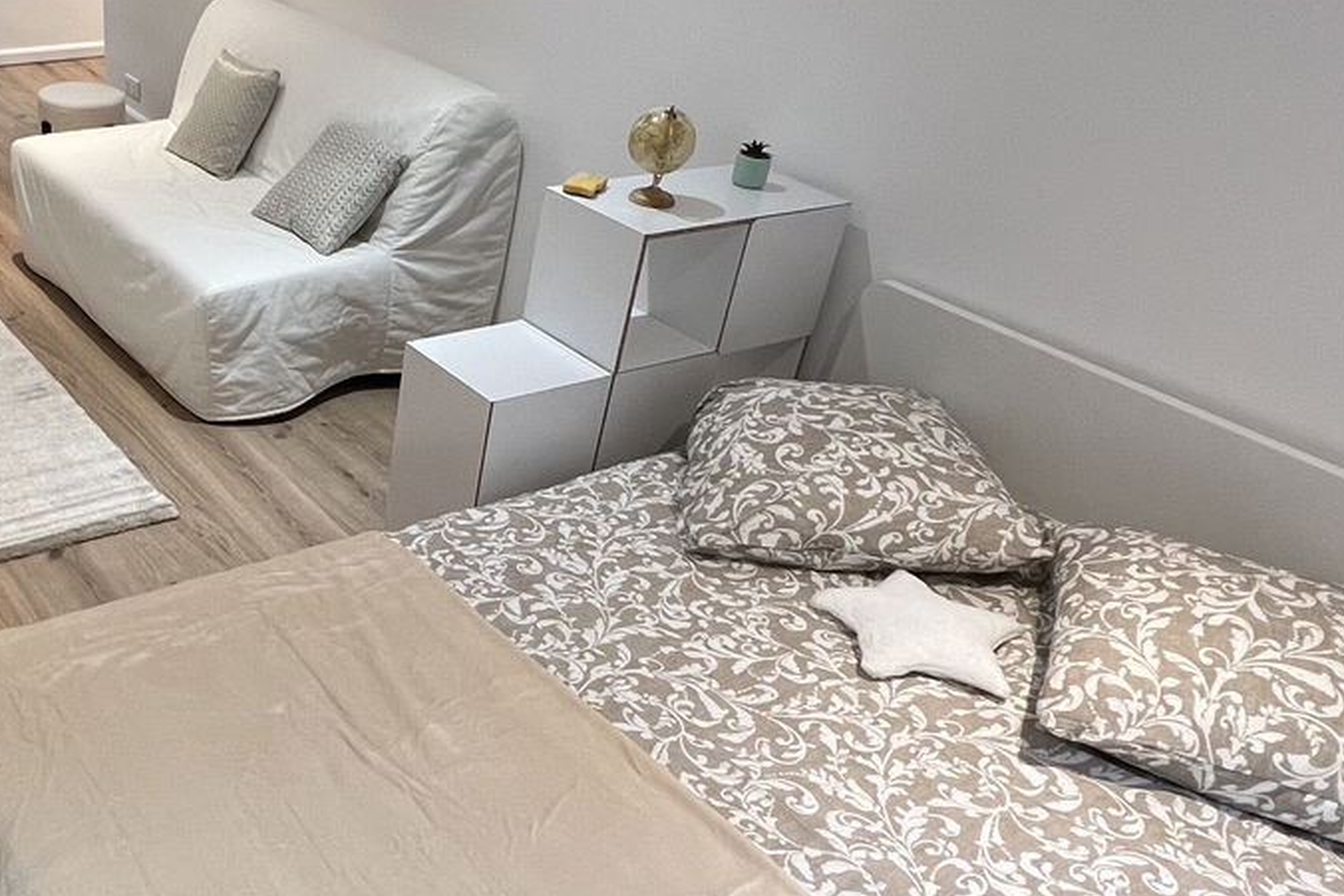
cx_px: 304
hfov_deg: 55.3
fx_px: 1195
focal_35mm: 32
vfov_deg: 41.1
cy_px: 503
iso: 250
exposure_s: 1/100
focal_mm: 1.57
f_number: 1.8
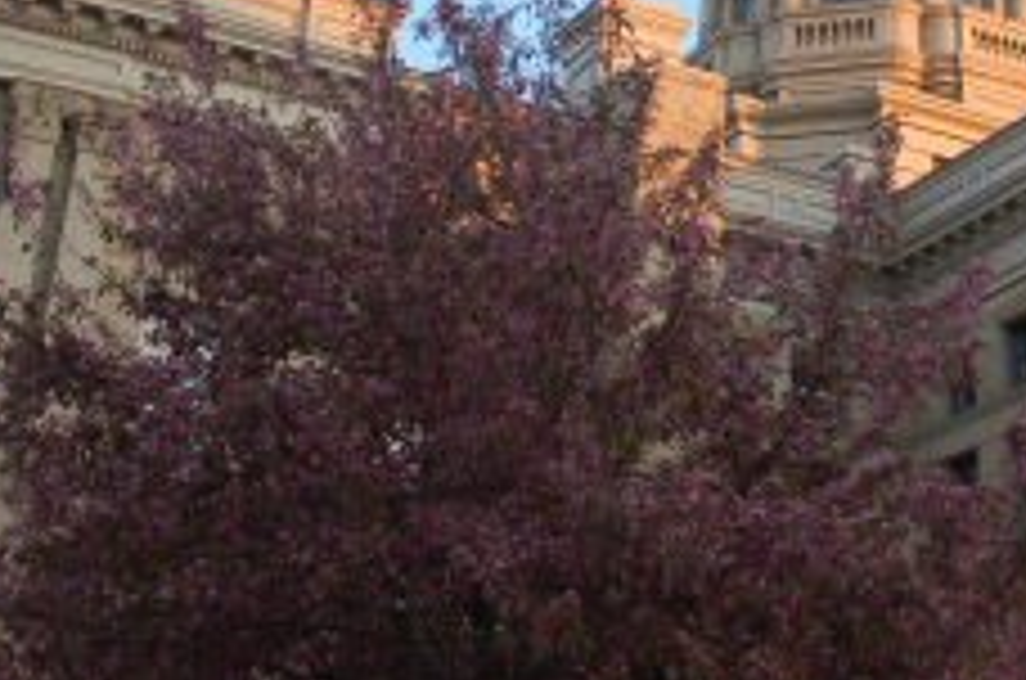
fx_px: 1989
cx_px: 893
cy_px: 77
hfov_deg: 28.0
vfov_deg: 19.1
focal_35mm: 70
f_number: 6.3
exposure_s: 1/60
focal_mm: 25
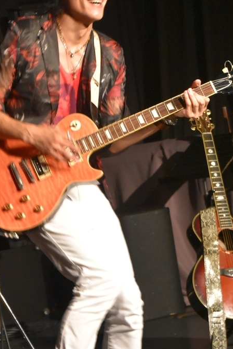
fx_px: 1292
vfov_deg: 15.4
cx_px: 105
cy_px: 191
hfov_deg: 10.3
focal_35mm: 133
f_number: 4.8
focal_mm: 50
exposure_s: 1/60
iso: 3600
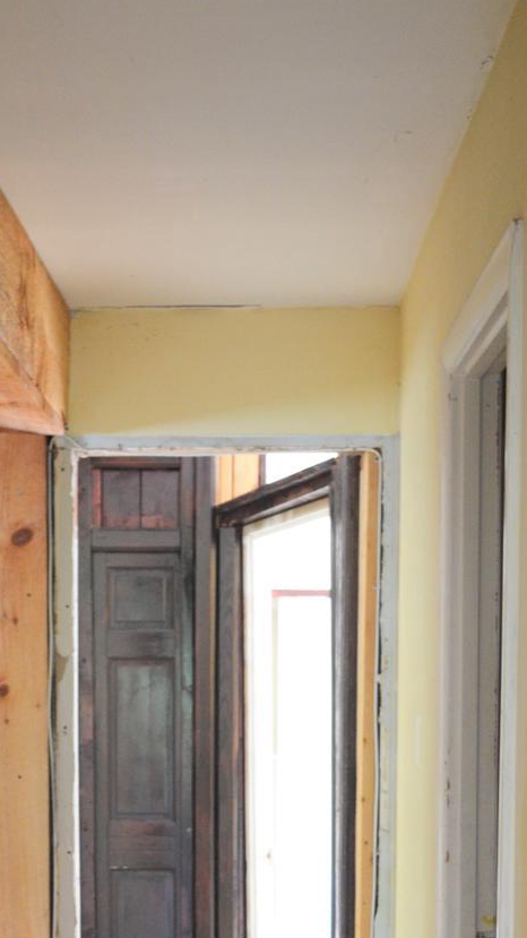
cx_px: 208
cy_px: 854
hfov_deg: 18.8
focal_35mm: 64
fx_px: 1591
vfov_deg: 31.2
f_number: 3.8
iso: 800
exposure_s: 1/15
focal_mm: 22
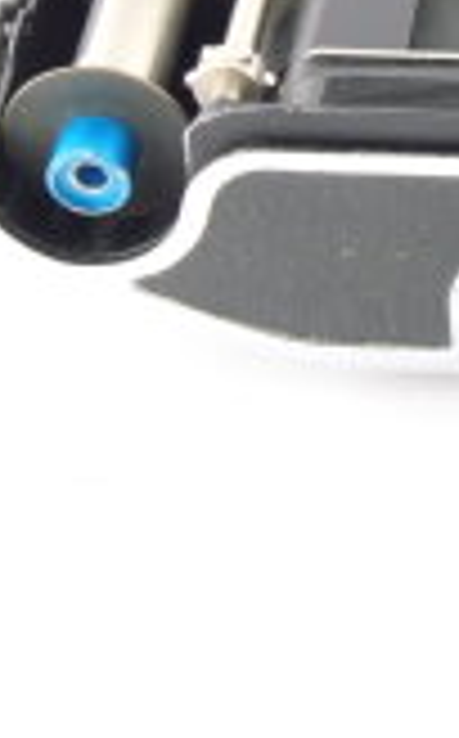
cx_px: 918
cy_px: -58
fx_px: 4057
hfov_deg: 6.3
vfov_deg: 10.3
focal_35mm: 202
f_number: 11
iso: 160
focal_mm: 26
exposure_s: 1/200
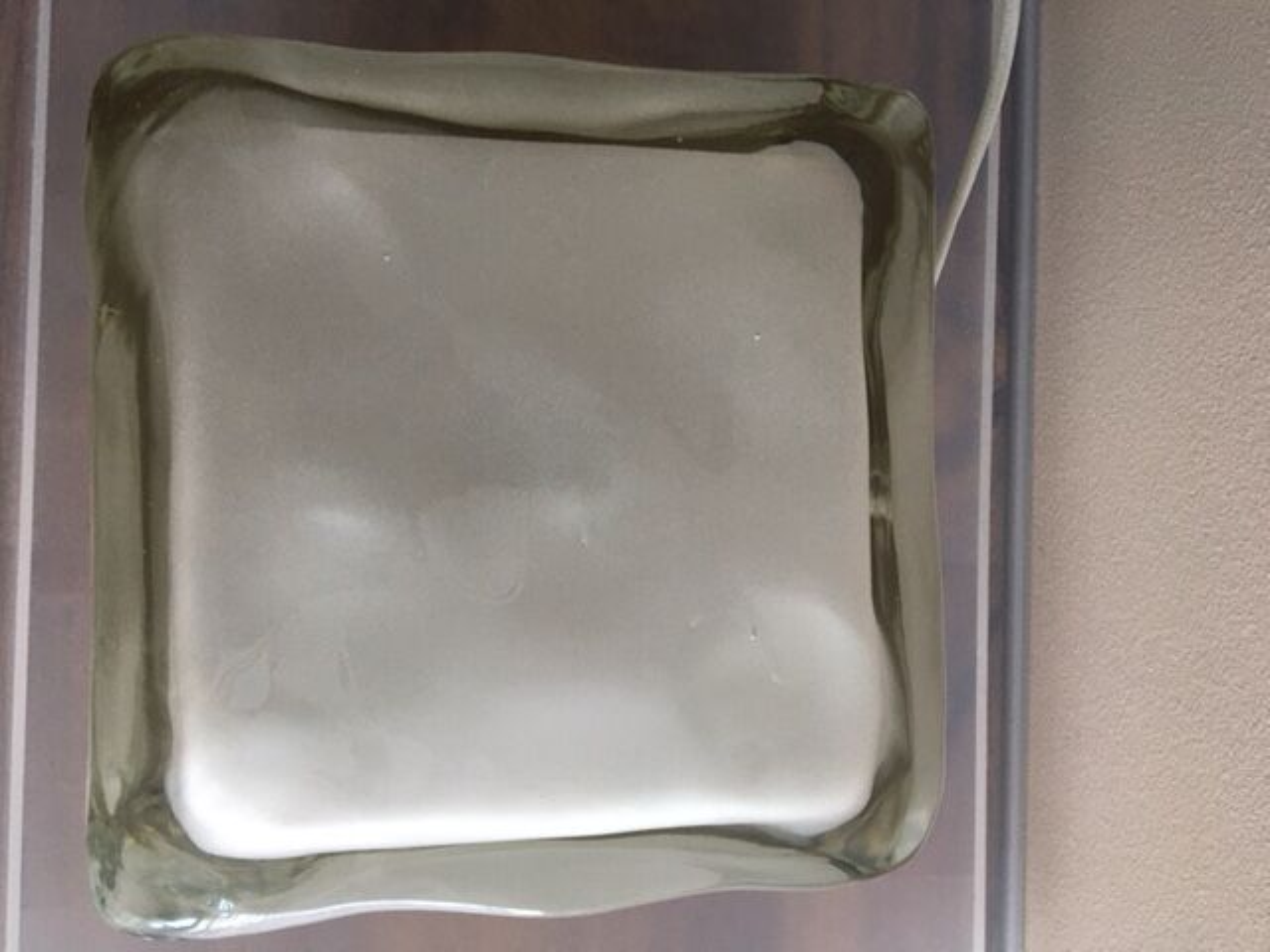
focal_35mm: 29
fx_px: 1064
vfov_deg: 48.2
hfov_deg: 61.7
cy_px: 476
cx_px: 635
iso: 125
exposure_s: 1/33
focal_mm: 4.15
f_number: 2.2
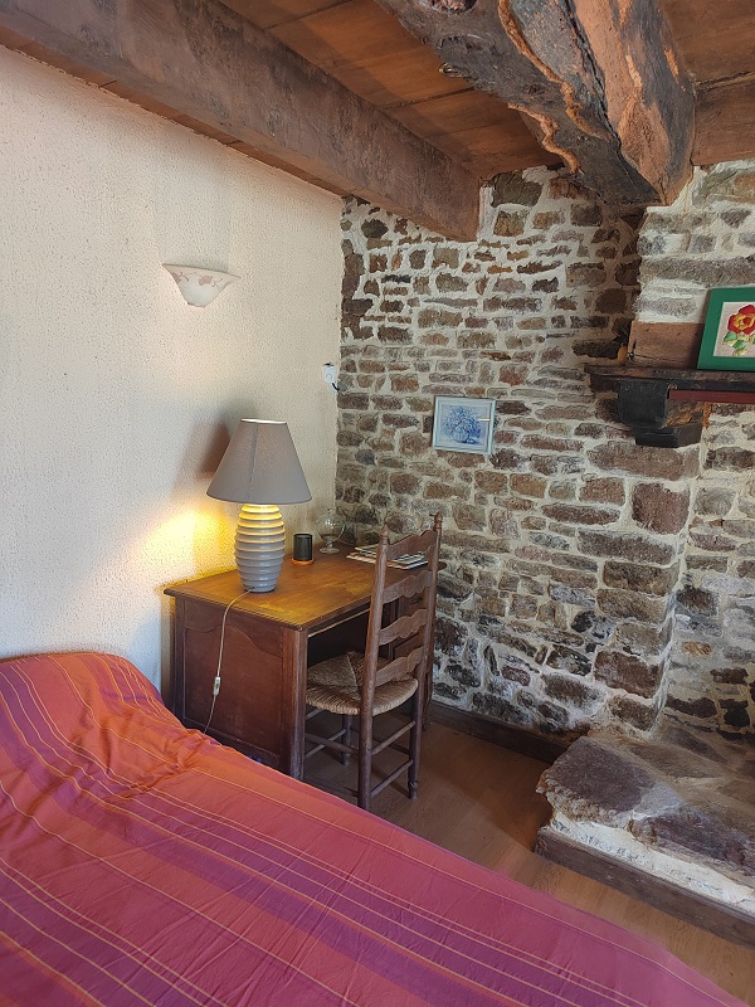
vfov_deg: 73.9
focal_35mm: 23
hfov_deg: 58.9
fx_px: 669
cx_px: 378
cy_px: 504
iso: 1747
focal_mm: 5.52
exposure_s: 1/50
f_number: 1.9
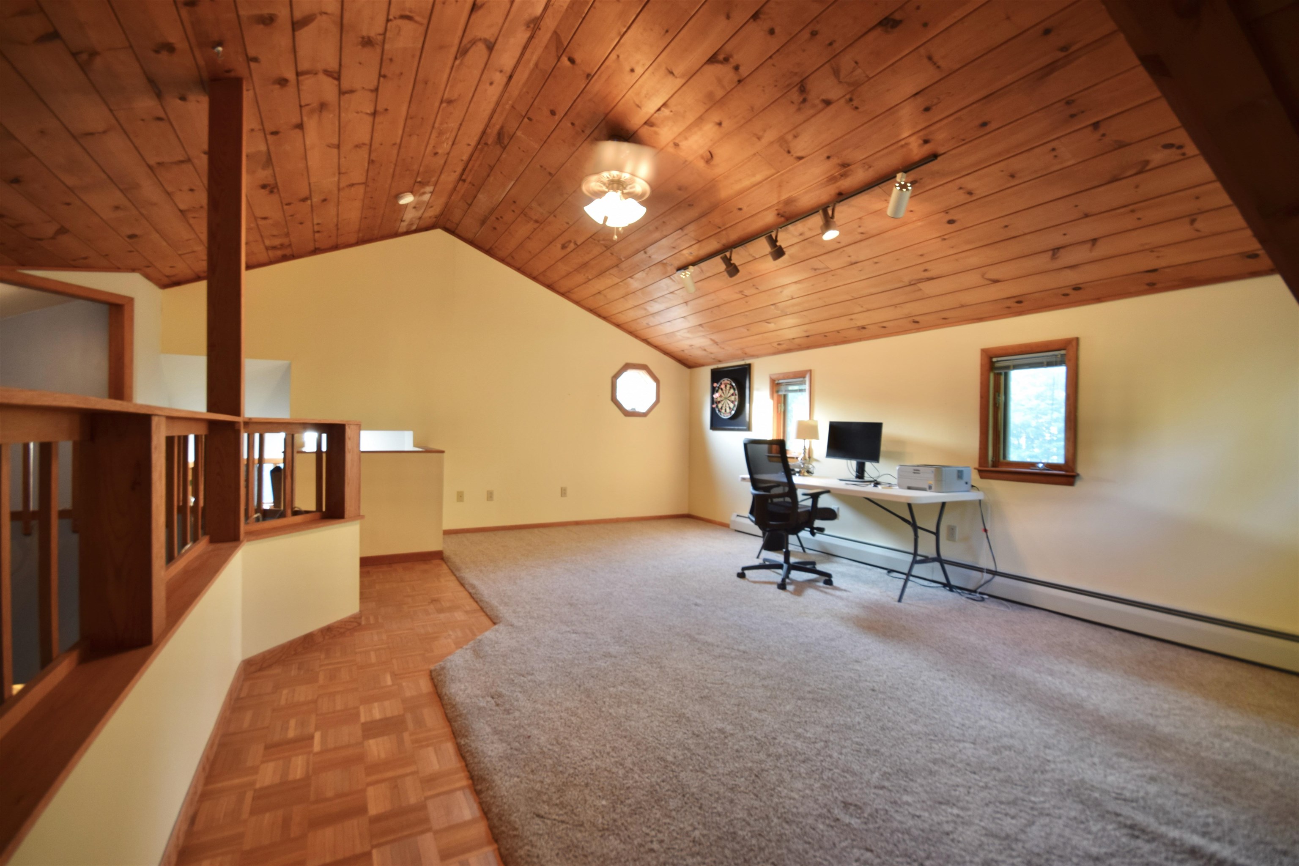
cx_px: 650
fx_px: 541
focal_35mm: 15
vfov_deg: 77.3
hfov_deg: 100.4
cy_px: 433
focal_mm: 10
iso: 200
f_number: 6.3
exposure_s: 1/3
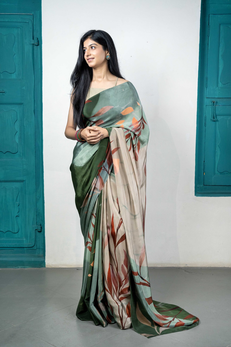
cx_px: 116
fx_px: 433
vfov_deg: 43.6
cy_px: 174
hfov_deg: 29.9
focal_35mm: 45
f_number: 5
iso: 1000
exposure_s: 1/160
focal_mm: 45
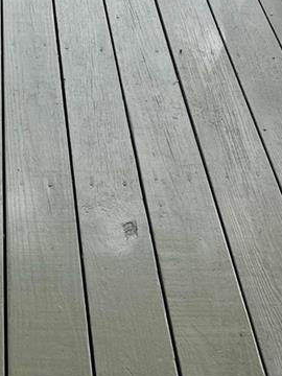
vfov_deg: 21.6
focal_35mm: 80
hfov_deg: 17.9
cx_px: -18
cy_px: -136
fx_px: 869
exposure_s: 1/332
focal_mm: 6.86
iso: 80
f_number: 1.78
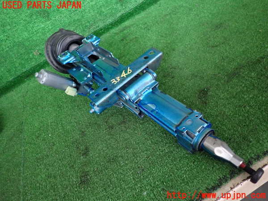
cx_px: 134
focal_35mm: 25
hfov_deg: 69.4
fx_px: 194
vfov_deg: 54.9
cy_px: 100
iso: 800
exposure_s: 1/30
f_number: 2
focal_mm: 4.5
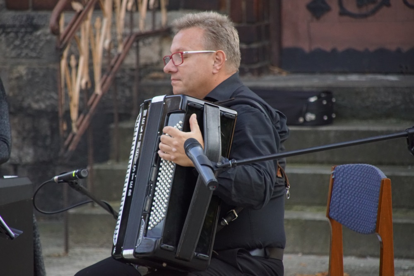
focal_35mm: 300
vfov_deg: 4.6
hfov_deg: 6.9
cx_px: 207
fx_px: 3450
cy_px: 138
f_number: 6.3
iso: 2000
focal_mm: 200
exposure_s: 1/320
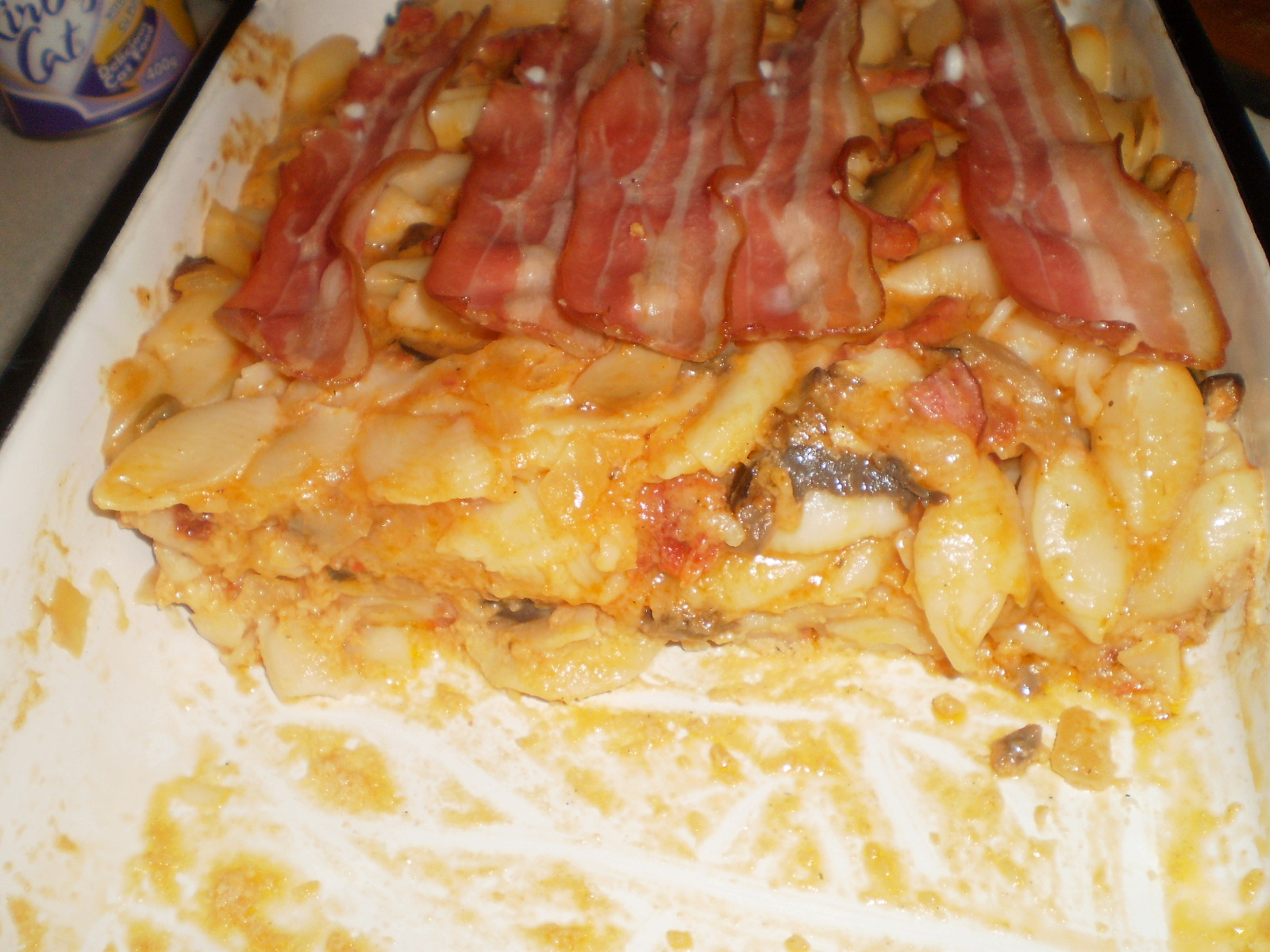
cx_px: 635
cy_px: 476
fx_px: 1321
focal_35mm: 36
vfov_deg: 39.7
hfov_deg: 51.4
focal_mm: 6.3
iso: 125
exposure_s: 1/30
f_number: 3.1
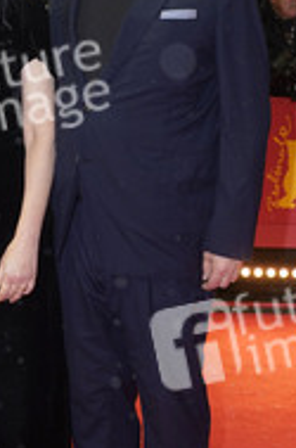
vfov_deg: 23.4
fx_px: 1079
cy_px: 216
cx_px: 57
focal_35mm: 87
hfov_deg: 15.5
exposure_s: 1/160
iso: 800
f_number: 5.6
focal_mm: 41
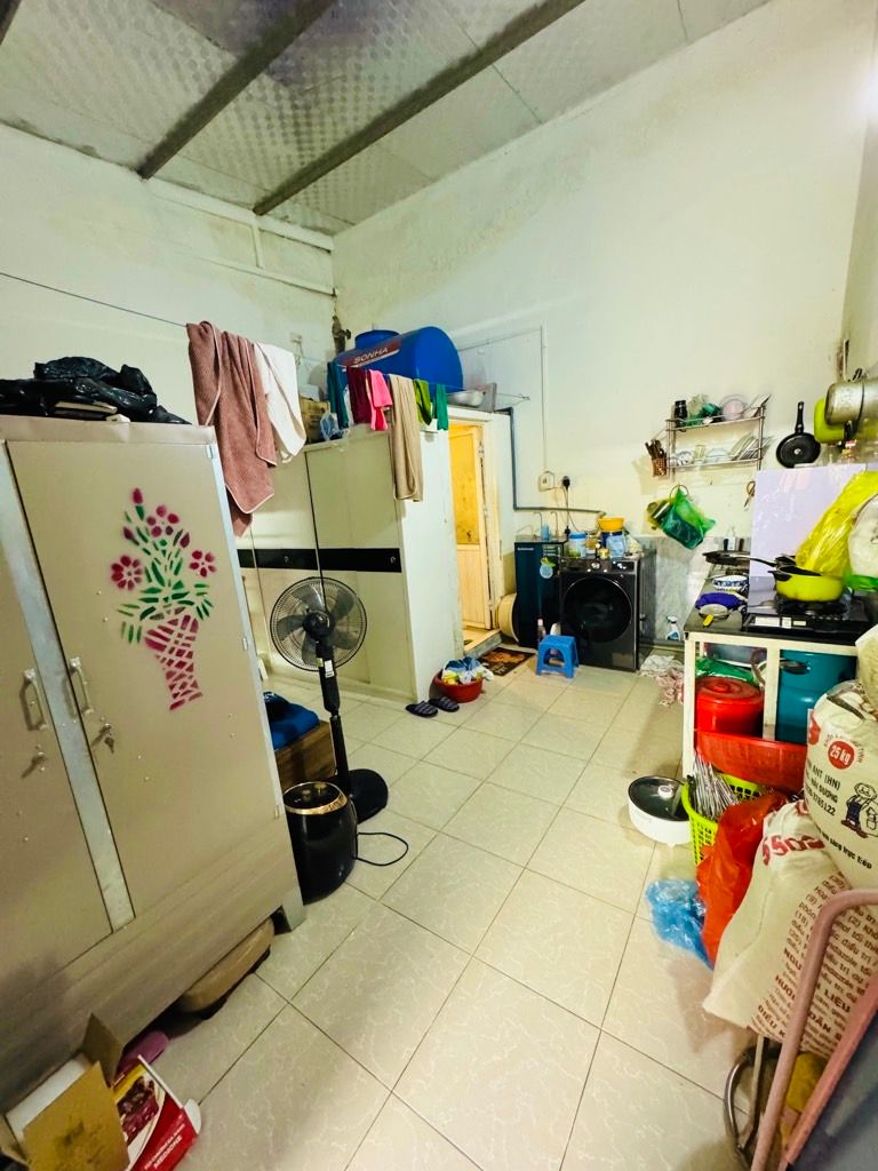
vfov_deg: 102.1
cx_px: 439
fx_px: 473
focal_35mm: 14
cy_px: 586
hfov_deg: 85.7
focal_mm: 2.22
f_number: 2.2
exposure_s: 1/50
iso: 1000
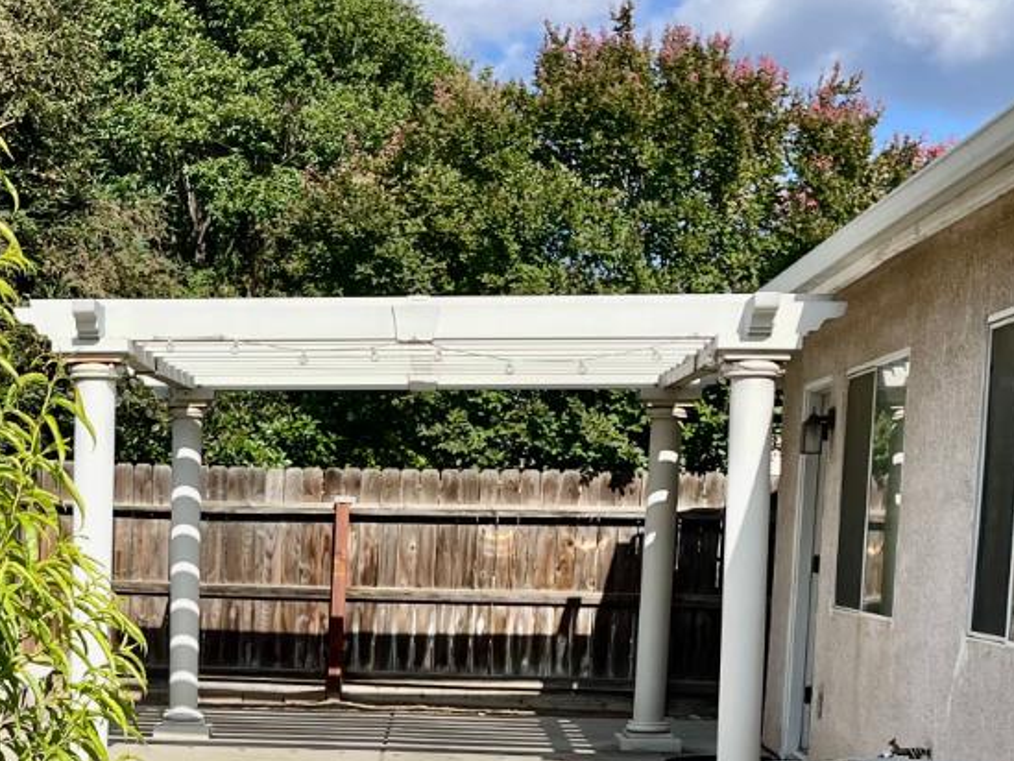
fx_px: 2080
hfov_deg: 26.4
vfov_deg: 20.2
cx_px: 76
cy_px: 736
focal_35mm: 71
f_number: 1.6
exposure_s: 1/3413
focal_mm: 5.1
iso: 50
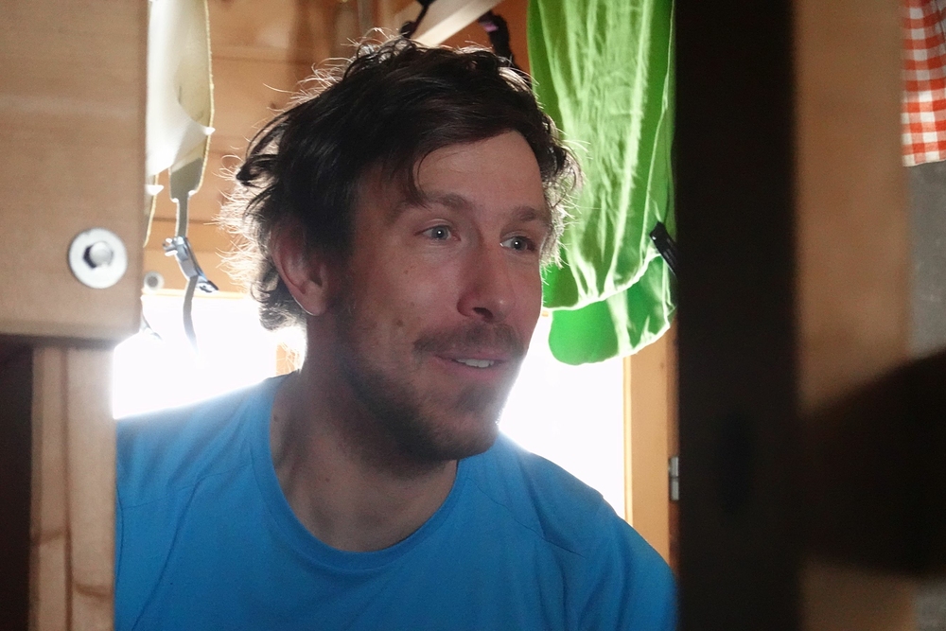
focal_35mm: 200
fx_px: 5256
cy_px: 316
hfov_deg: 10.3
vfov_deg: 6.9
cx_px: 473
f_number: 5.6
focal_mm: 72
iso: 6400
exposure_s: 1/60
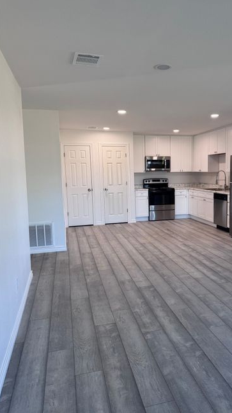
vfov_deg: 69.9
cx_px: 158
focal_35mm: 27
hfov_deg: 42.2
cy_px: 202
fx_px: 296
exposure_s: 1/120
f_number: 1.78
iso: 125
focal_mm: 6.76
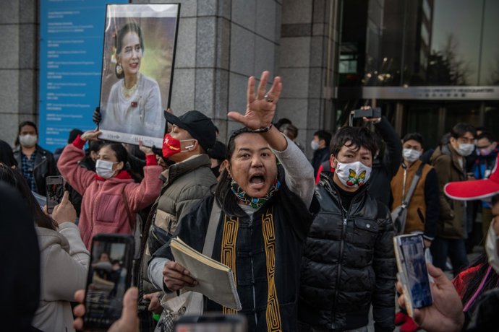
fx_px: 582
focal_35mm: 42
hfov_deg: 46.4
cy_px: 166
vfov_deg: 31.9
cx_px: 250
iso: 1000
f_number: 4.5
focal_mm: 42
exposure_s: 1/1000
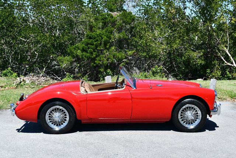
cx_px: 118
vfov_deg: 22.7
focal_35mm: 60
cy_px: 79
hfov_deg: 33.4
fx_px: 394
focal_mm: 30
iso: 100
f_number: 8
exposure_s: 1/250
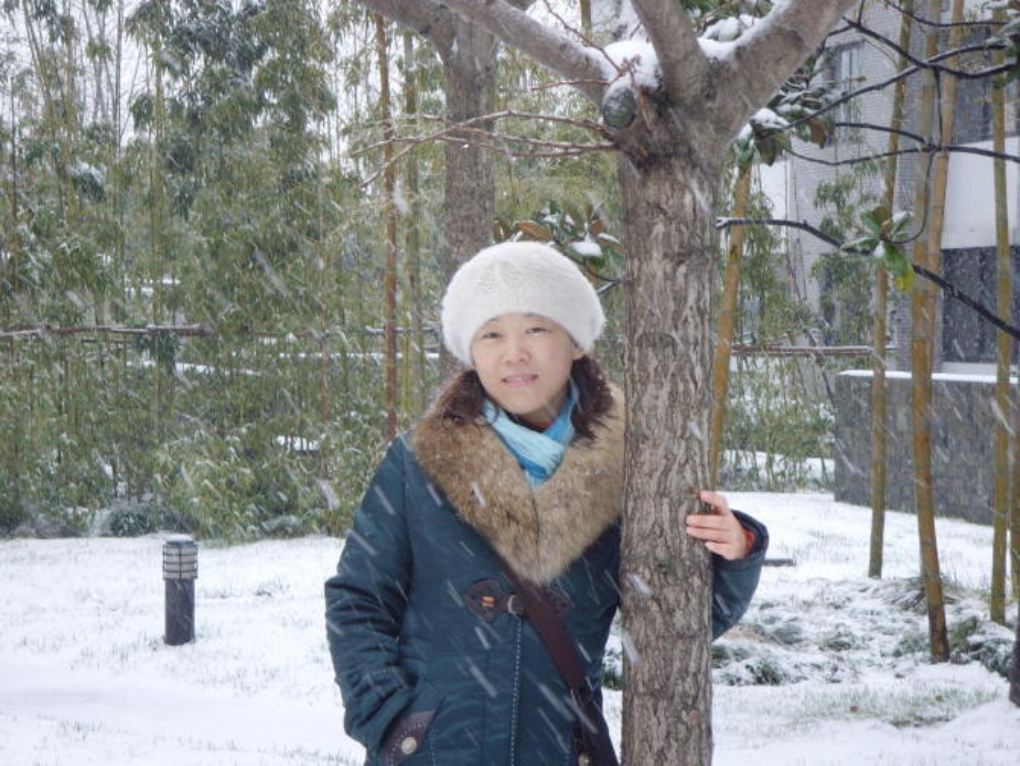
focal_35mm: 117
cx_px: 510
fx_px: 3449
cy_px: 383
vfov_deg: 12.7
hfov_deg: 16.8
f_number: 4.5
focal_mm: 19.8
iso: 100
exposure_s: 1/60
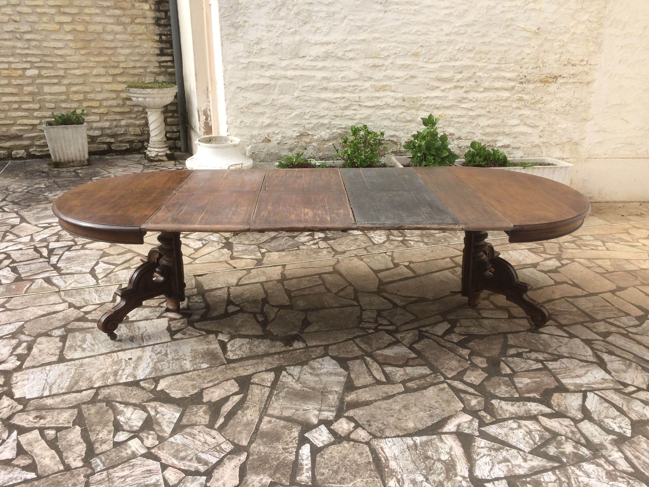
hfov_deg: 61.7
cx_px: 324
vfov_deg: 48.2
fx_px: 544
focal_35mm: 29
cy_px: 244
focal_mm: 4.15
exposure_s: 1/838
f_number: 2.2
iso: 32
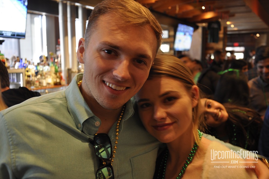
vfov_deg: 34.1
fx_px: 291
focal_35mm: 39
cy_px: 90
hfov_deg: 49.6
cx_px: 134
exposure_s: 1/6
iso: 400
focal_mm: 26
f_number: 4
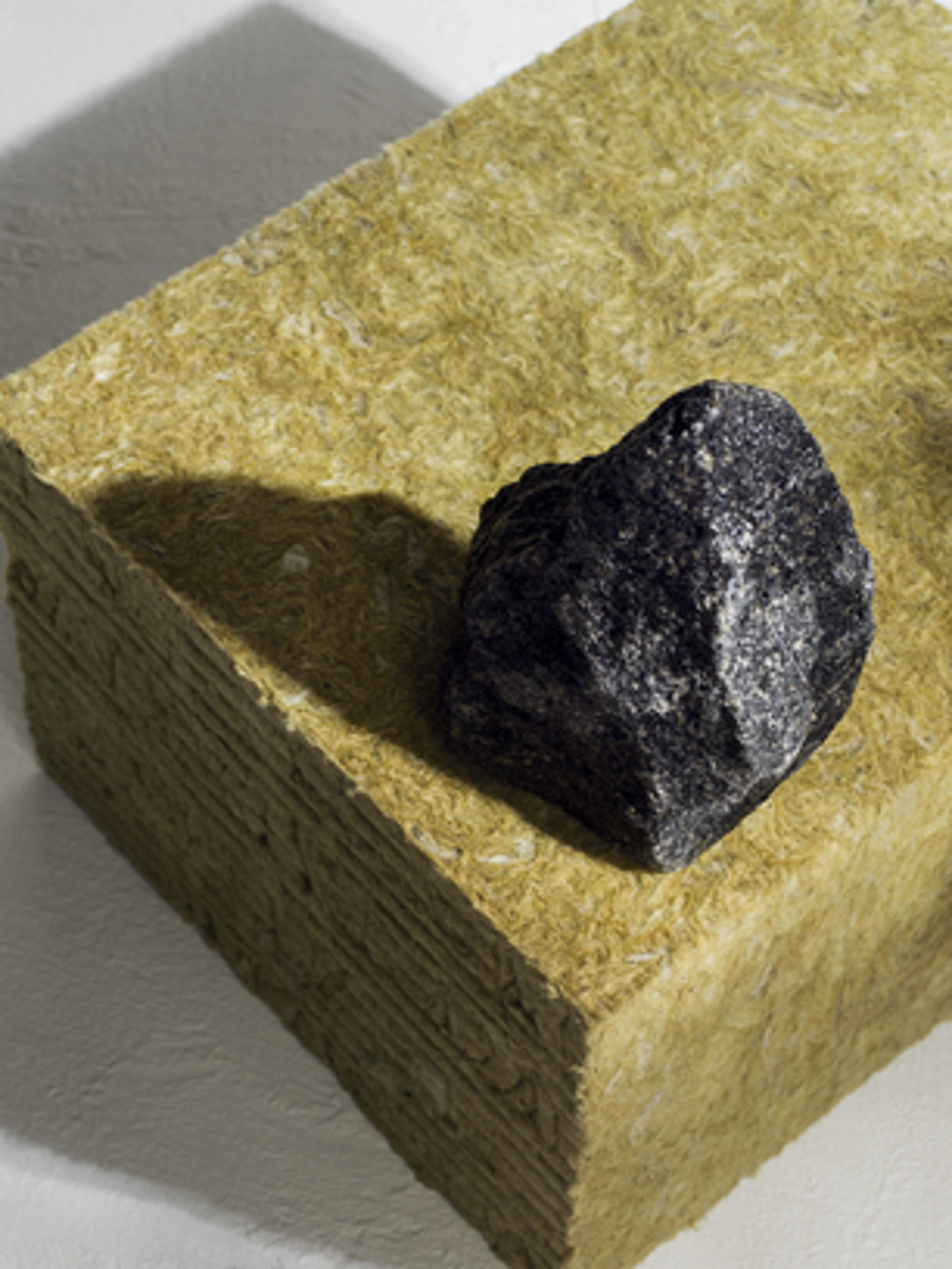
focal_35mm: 75
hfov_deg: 19.6
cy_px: 790
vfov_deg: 25.9
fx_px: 2750
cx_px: 554
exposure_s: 1/640
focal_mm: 80
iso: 200
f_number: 16
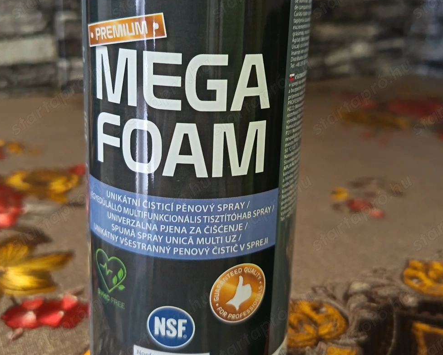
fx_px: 524
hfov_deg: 45.8
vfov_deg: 37.0
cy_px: 122
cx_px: 221
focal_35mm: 40
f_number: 1.75
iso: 3684
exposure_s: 1/25
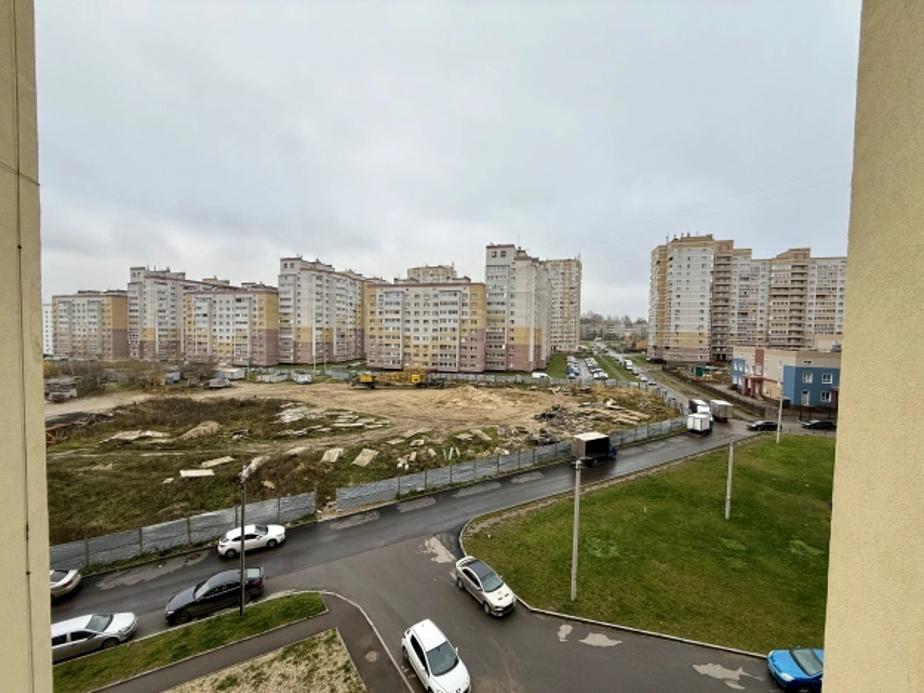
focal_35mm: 14
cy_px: 346
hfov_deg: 102.1
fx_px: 374
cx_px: 462
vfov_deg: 85.7
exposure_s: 1/344
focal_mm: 2.22
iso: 50
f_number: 2.2
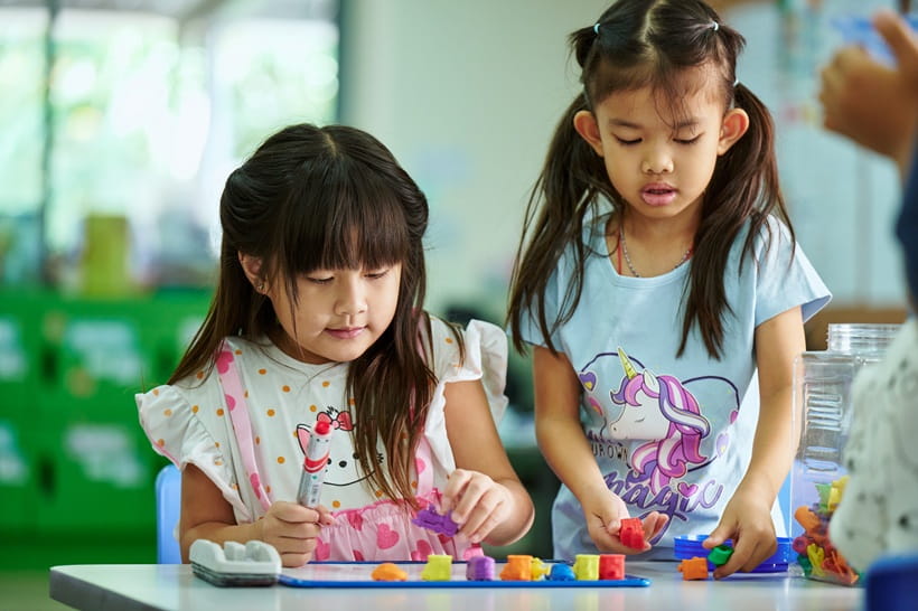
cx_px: 459
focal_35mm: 110
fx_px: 2804
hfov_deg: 18.6
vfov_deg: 12.4
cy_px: 306
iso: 800
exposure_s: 1/200
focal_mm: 110
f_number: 2.8
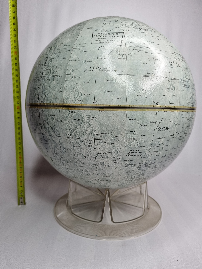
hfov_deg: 53.1
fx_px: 202
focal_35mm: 26
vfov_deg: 67.3
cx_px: 101
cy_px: 134
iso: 50
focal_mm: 5.4
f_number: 1.8
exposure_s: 1/208
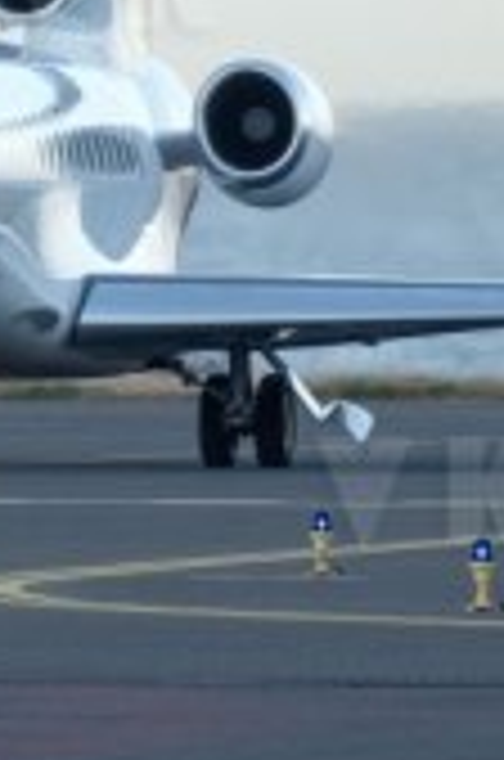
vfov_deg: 1.9
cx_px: 110
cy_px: 594
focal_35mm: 1065
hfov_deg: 1.3
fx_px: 22455
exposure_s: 1/125
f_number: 11
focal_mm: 200
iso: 400
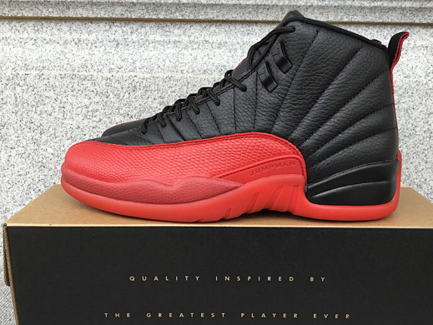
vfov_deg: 39.6
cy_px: 182
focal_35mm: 36
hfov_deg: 51.3
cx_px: 231
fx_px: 450
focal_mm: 3.3
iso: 25
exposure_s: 1/117
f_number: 2.4
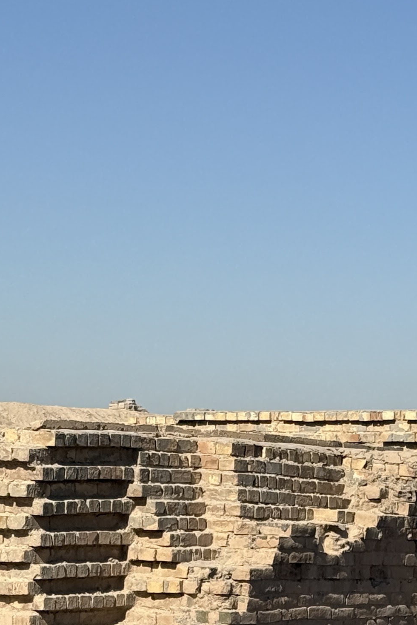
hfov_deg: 10.0
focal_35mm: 137
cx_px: 312
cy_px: 829
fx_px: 2379
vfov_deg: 14.3
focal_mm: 6.76
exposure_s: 1/6536
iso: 64
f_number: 1.78
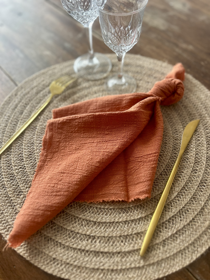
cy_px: 140
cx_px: 105
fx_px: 210
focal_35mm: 26
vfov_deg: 67.3
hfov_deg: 53.1
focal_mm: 5.7
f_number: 1.5
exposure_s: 1/121
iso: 50
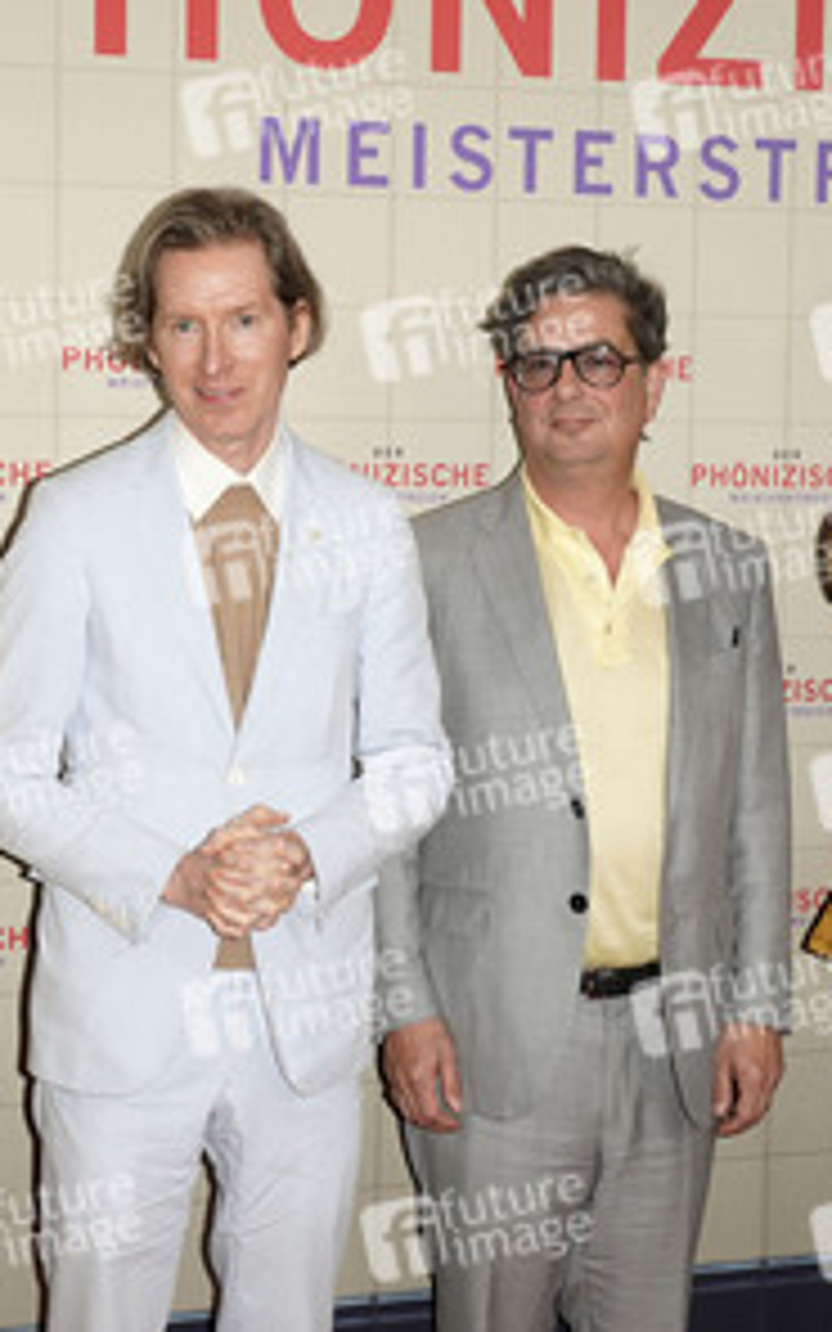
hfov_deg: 17.8
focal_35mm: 73
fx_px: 2648
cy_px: 666
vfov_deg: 28.2
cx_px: 358
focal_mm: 47
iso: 320
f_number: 5.6
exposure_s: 1/160
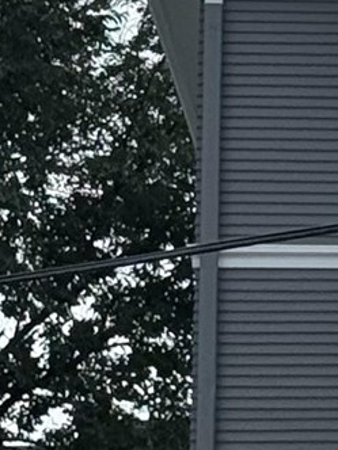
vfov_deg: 5.9
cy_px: 422
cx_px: 914
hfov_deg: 4.3
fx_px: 4335
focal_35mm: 333
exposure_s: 1/6024
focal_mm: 6.76
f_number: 1.78
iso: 64
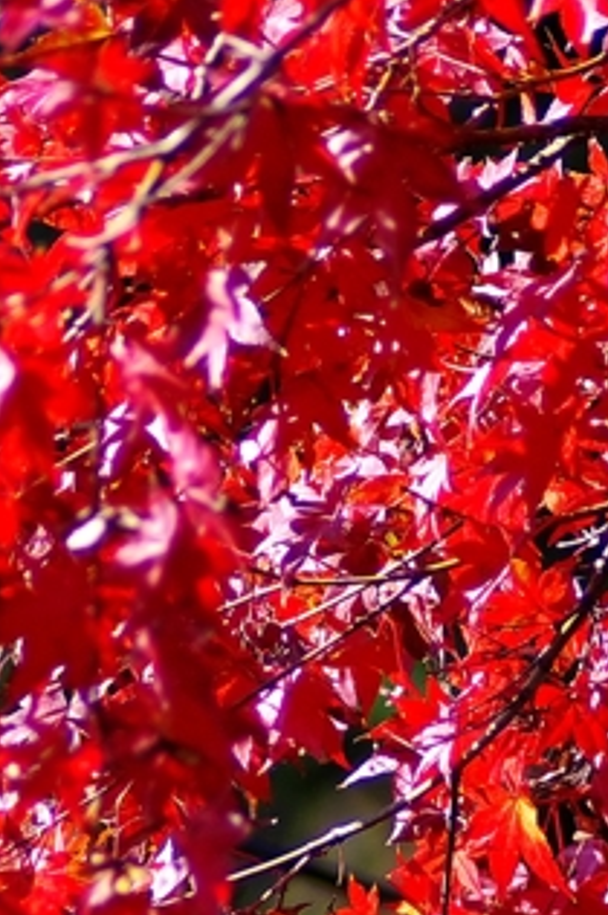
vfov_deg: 1.4
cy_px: 730
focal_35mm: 1460
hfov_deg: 0.9
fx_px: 37065
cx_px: 368
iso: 250
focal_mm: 300
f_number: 7.1
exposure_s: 1/250
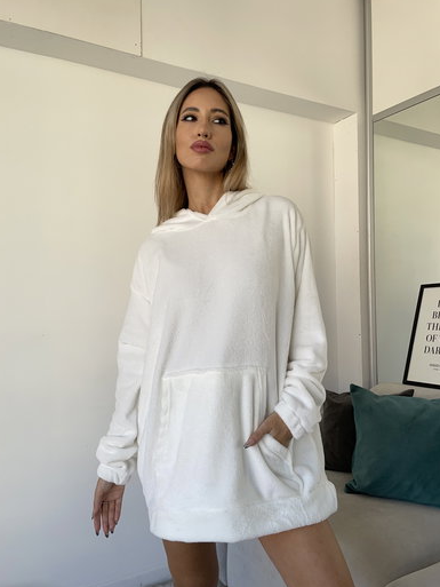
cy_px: 299
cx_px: 216
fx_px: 457
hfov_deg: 51.4
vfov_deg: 65.3
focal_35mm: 27
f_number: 1.6
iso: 32
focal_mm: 4.2
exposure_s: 1/231
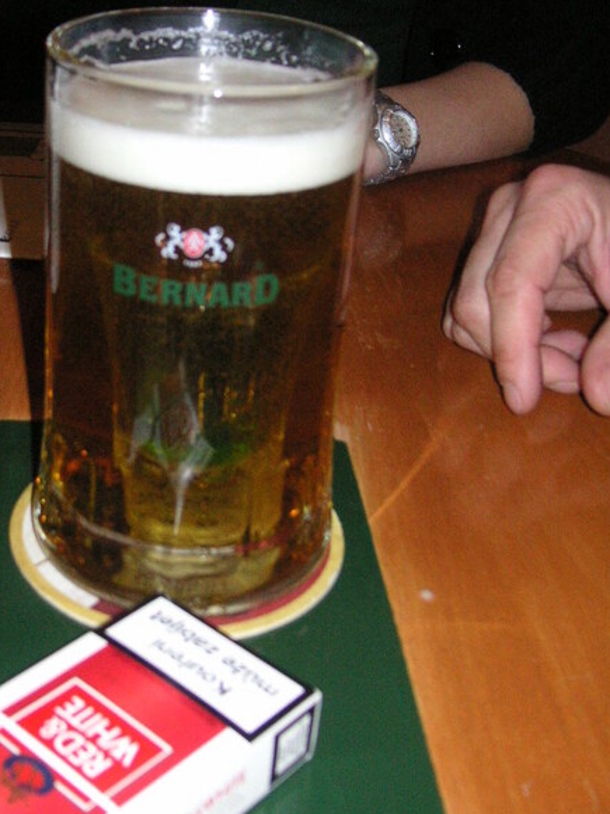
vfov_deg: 37.4
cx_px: 203
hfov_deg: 28.4
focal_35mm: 51
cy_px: 334
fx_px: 1198
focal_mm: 6.1
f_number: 2.8
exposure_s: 1/45
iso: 160
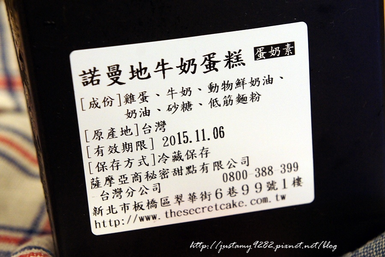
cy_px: 128
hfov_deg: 24.6
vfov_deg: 16.5
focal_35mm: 82
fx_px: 882
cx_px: 192
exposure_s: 1/13
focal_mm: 55
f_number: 6.3
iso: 1600
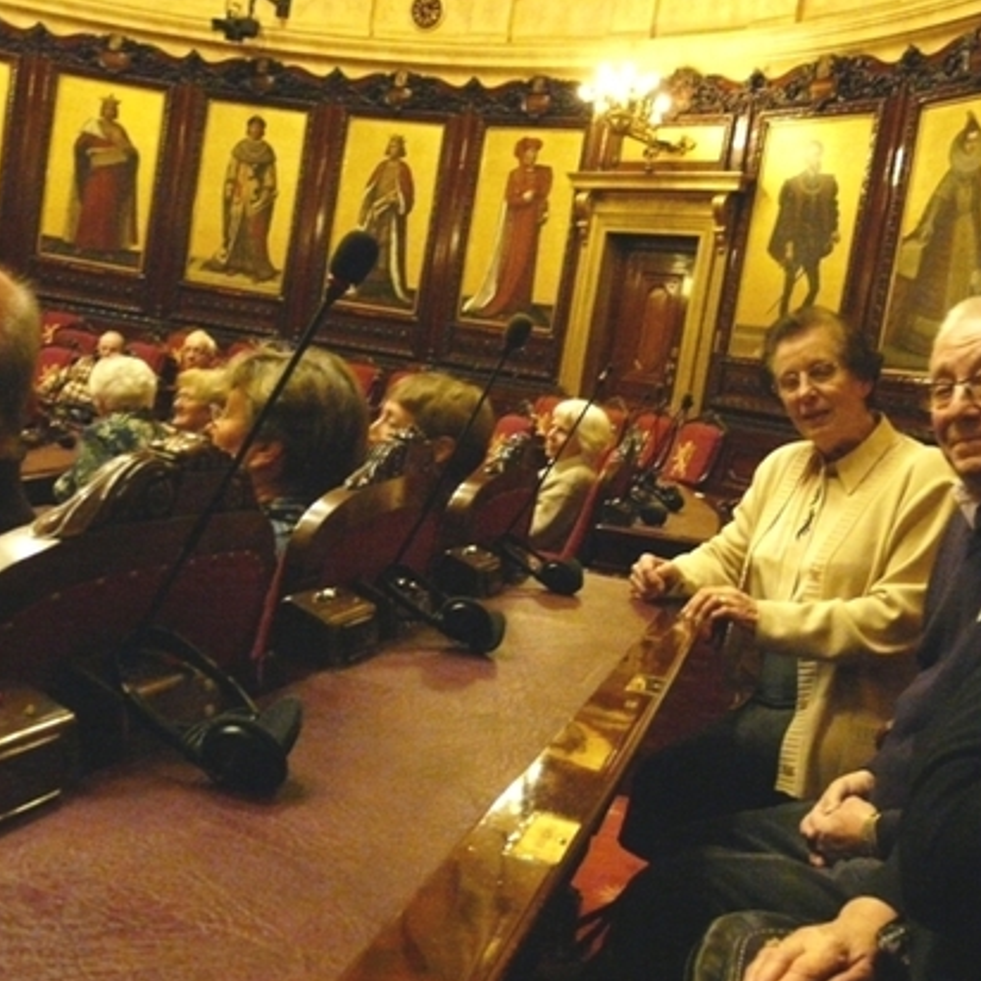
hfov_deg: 45.6
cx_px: 621
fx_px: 1154
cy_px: 526
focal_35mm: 36
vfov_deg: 46.0
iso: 800
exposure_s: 1/15
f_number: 2.8
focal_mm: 4.6
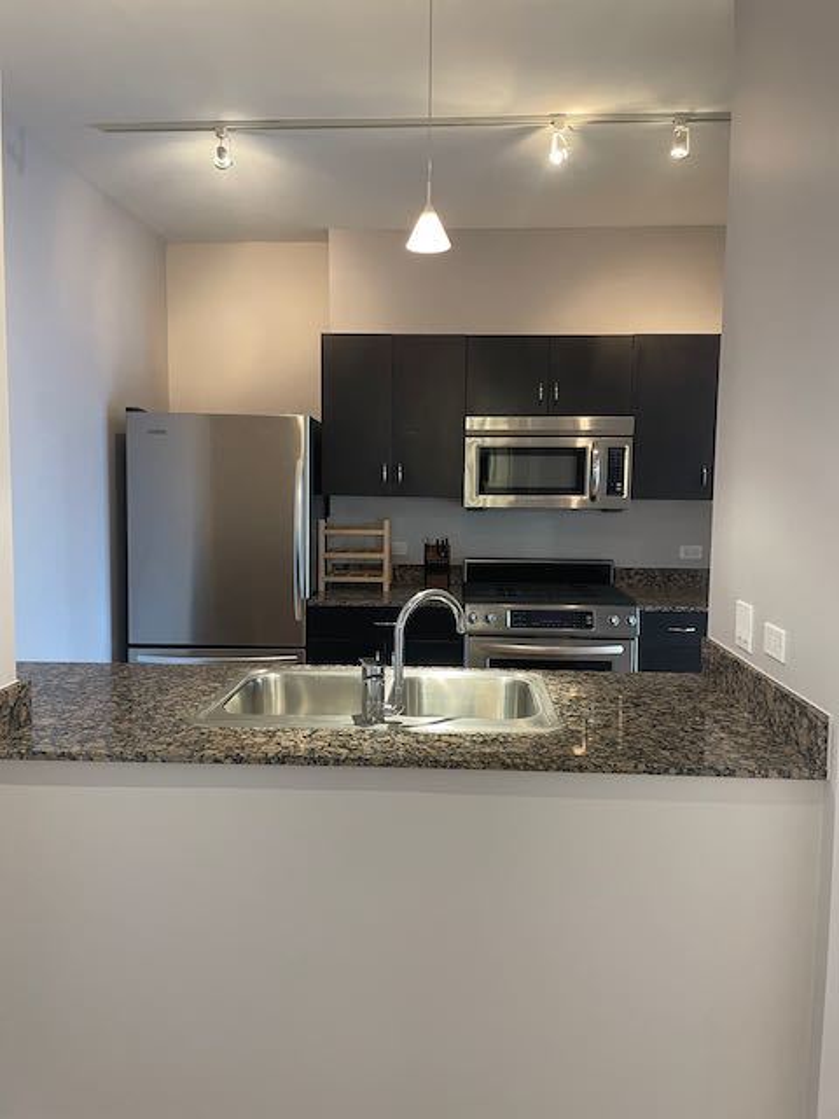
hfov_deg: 53.1
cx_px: 420
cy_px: 560
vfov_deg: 67.3
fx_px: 840
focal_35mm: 26
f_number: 1.6
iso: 160
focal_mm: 4.2
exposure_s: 1/60
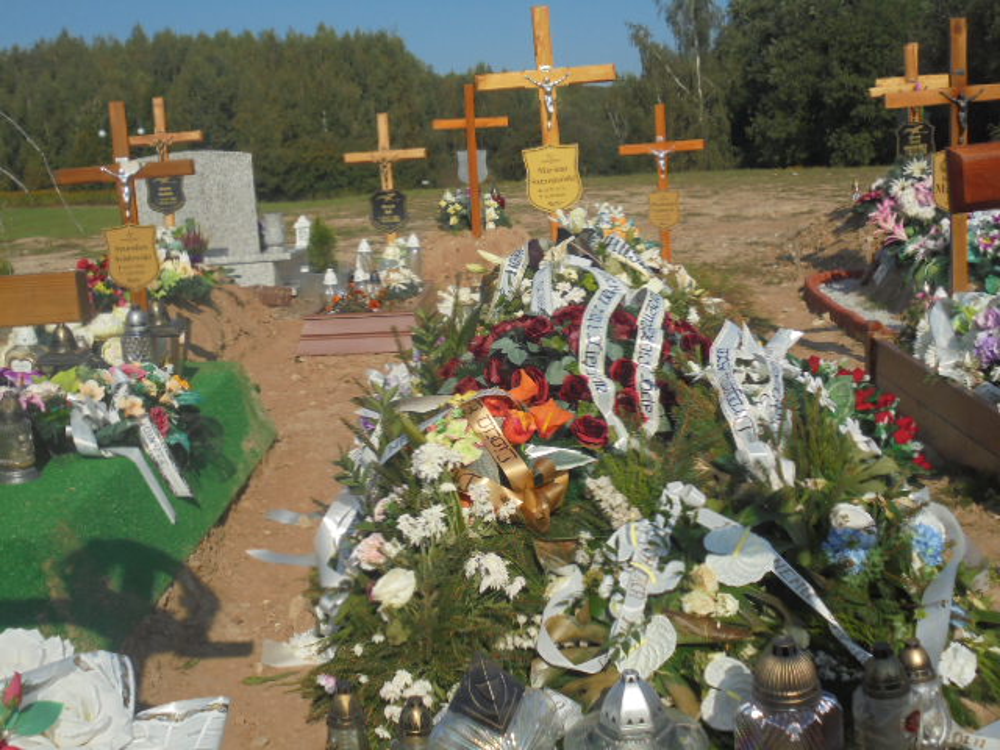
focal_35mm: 43
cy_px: 375
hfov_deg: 43.9
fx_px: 1242
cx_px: 500
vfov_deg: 33.6
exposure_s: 1/125
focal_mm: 7.8
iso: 100
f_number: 14.1
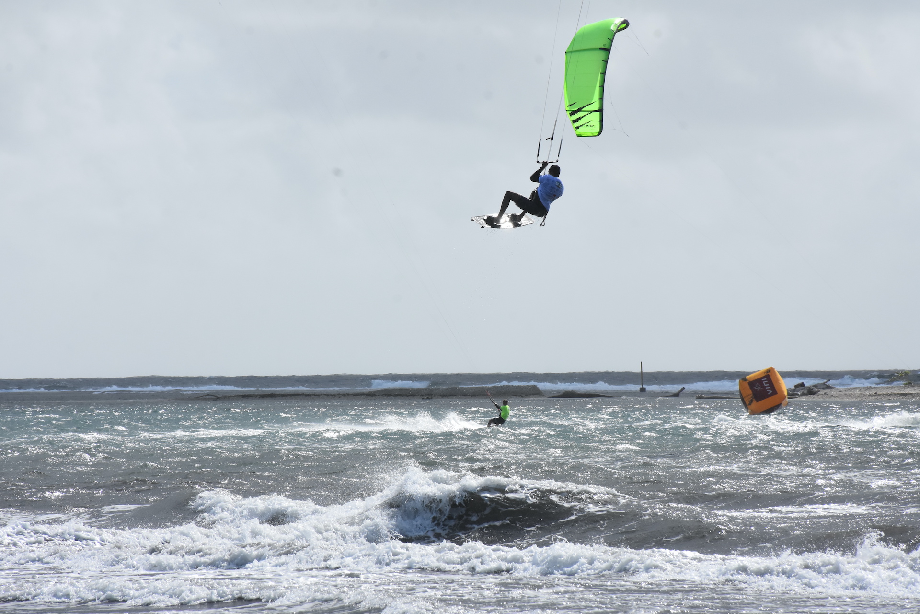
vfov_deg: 6.5
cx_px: 460
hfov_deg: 9.8
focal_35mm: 210
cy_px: 307
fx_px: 5366
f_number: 13
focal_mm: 140
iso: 1250
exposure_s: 1/2500
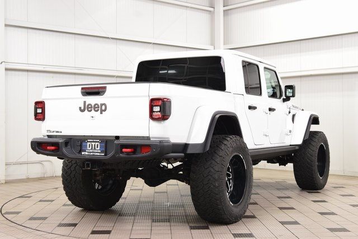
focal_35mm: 54
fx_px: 537
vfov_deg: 25.1
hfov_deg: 36.9
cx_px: 179
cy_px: 120
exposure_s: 1/60
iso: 1600
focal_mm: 36
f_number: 7.1
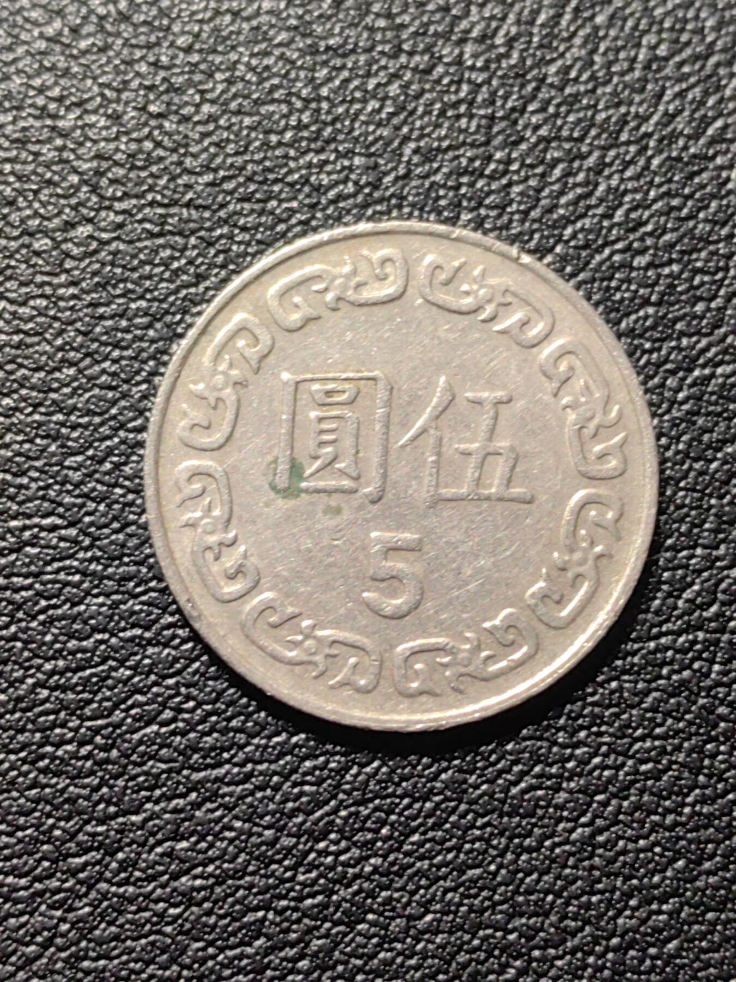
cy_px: 491
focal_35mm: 75
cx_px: 368
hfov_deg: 19.6
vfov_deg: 26.0
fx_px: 2126
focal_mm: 5.75
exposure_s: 1/100
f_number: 2
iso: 125
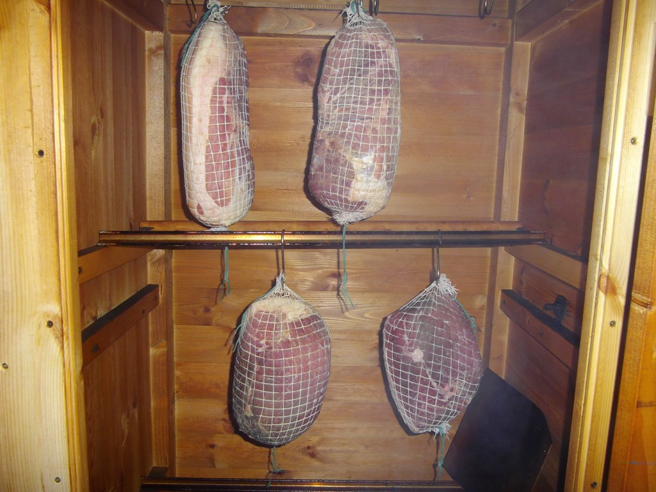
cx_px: 328
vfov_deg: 51.4
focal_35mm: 27
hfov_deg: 65.3
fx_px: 512
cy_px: 246
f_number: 3.2
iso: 107
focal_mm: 4.9
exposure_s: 1/50
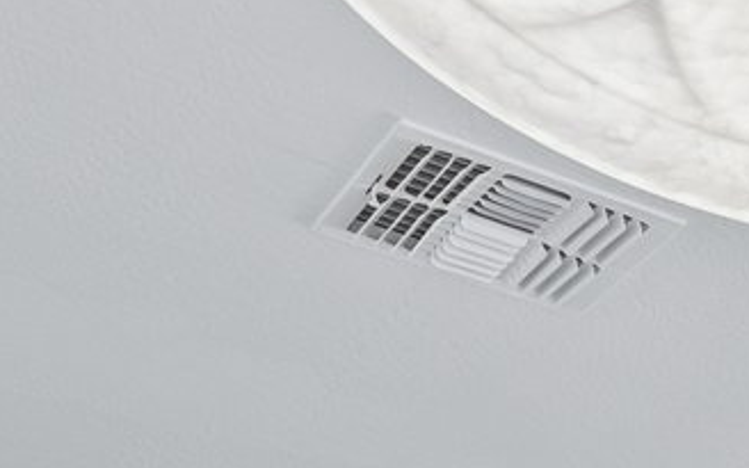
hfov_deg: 18.6
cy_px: 1241
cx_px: 1311
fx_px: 1817
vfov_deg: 11.3
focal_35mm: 89
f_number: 8
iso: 400
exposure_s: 1/13
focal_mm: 14
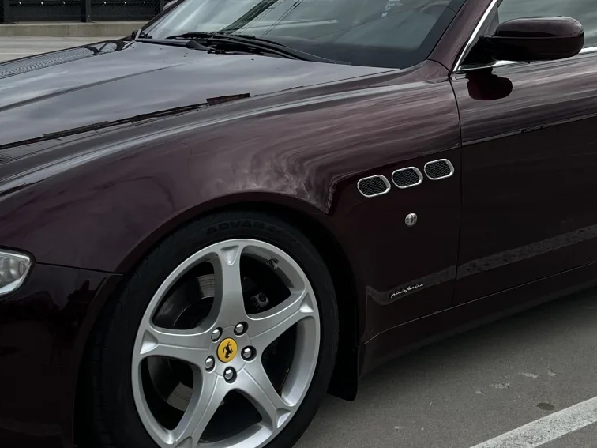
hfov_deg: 29.4
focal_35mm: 66
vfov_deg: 22.2
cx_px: 319
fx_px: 1138
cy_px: 199
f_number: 1.5
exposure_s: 1/4274
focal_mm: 5.7
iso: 50
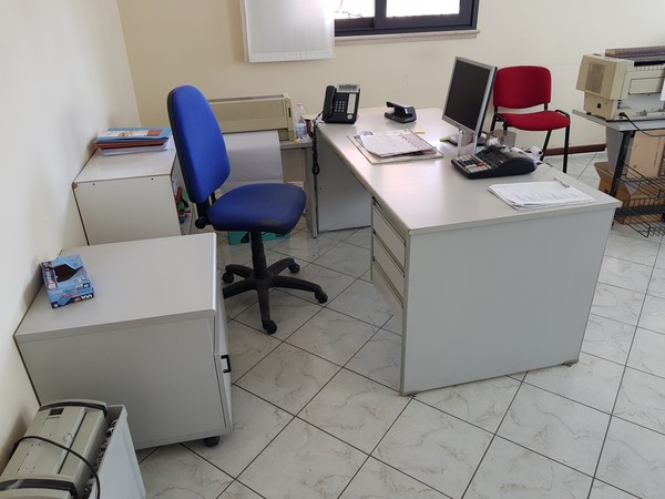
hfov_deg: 67.3
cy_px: 250
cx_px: 332
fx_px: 499
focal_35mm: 26
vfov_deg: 53.1
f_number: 1.7
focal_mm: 4.2
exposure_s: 1/50
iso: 64
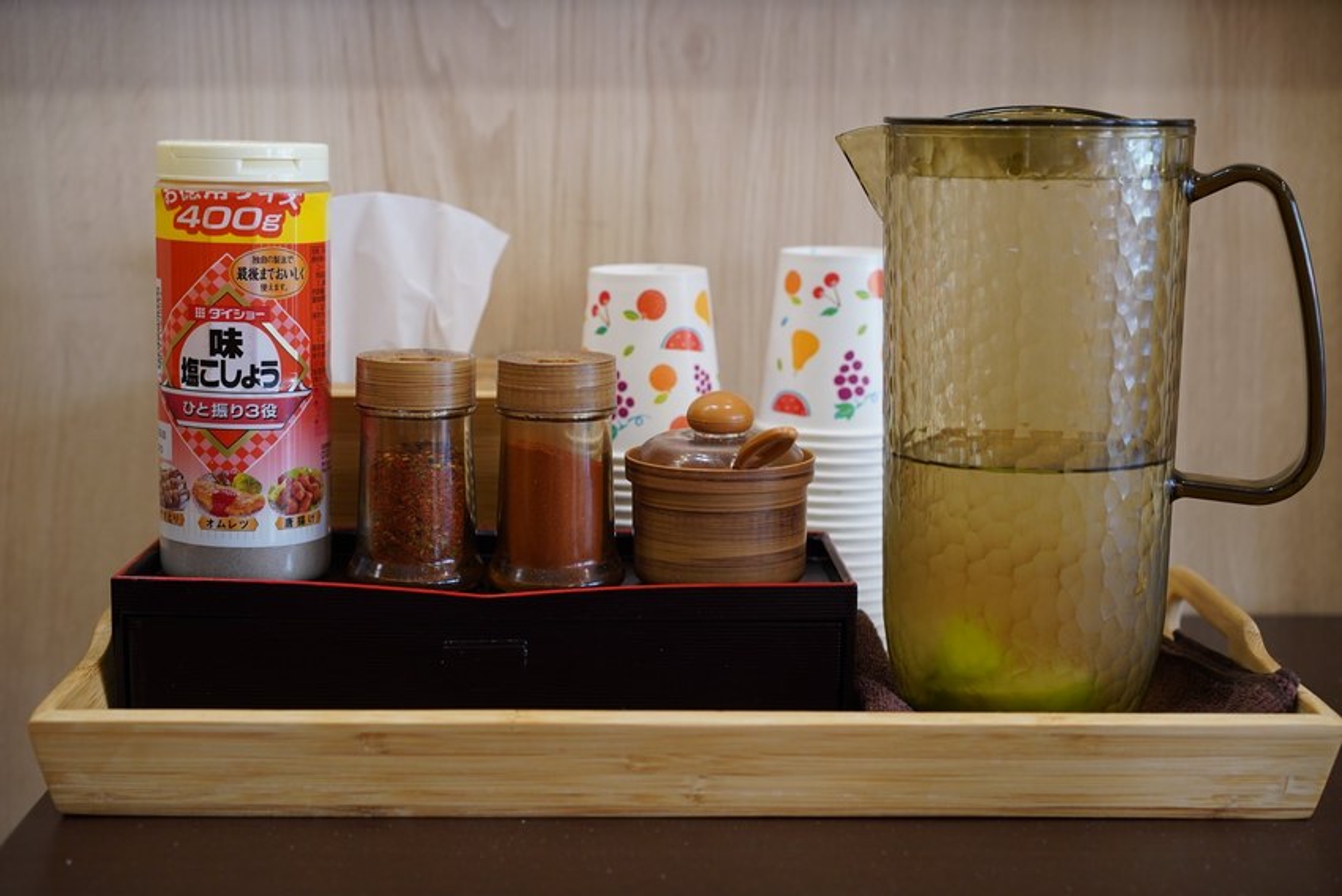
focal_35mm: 55
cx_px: 671
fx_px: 2052
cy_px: 448
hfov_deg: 36.2
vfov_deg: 24.7
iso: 640
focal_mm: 55
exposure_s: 1/40
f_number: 4
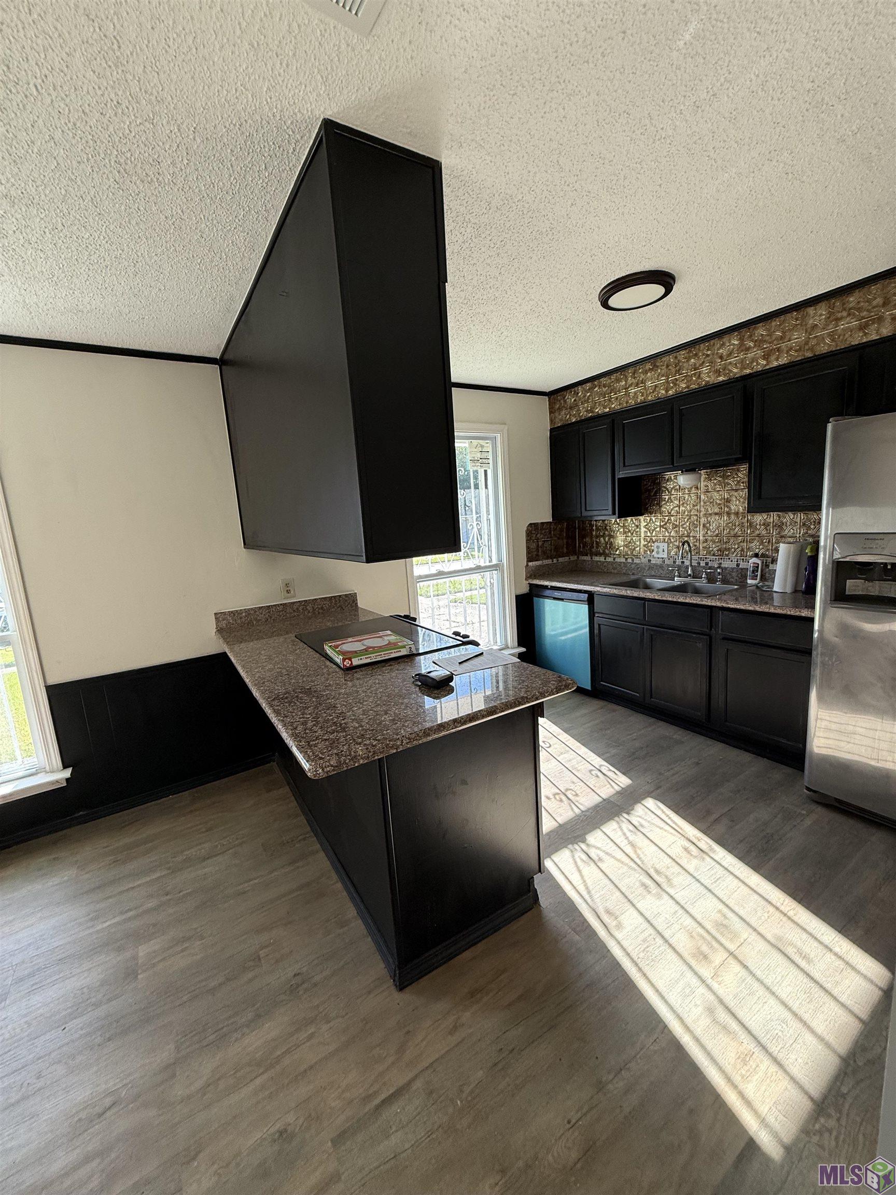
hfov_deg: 85.7
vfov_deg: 102.1
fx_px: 483
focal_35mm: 14
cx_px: 448
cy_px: 598
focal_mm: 2.22
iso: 64
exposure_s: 1/99
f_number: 2.2
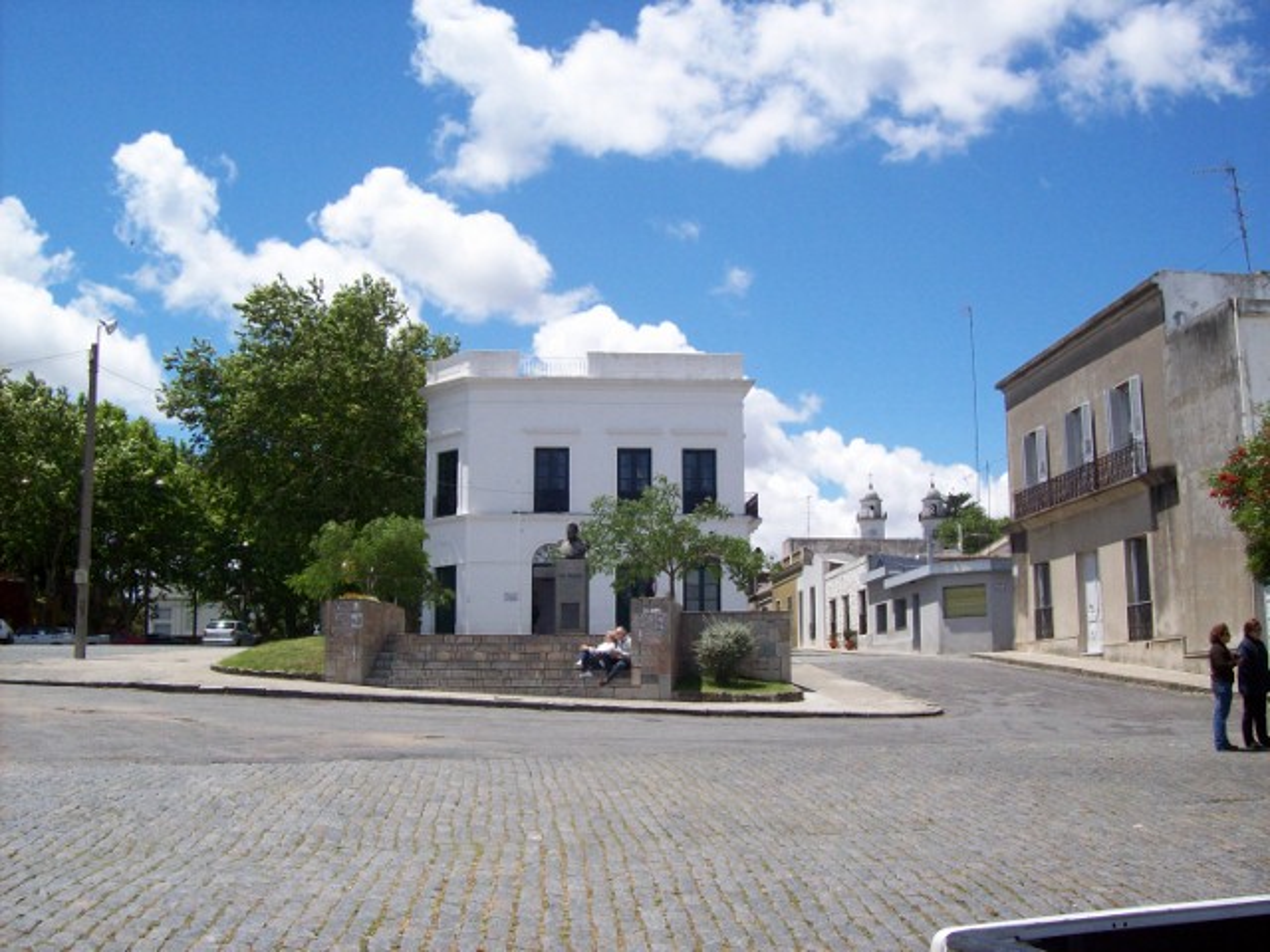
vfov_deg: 39.7
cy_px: 476
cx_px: 635
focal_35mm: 36
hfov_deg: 51.4
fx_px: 1321
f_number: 4.8
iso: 80
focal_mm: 6
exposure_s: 1/759
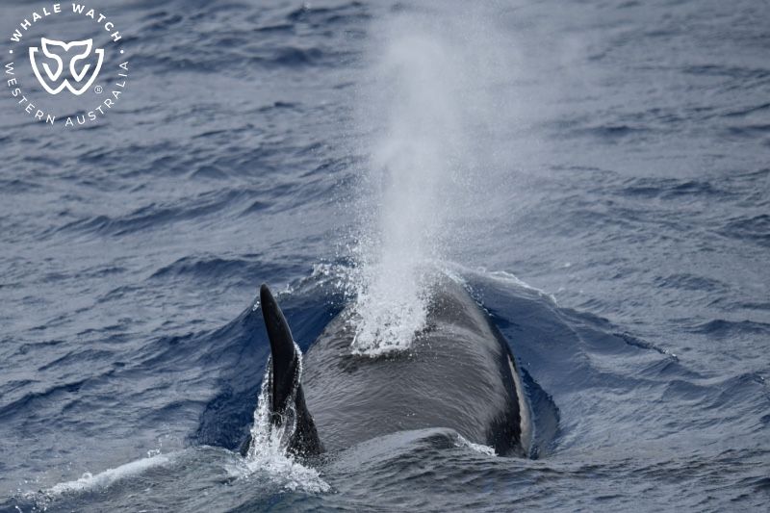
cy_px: 256
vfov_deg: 4.3
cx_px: 385
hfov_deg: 6.4
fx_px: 6843
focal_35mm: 320
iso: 1000
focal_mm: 320
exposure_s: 1/8000
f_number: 5.6
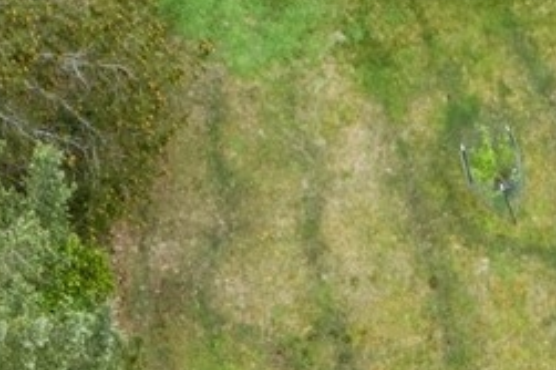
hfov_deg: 11.9
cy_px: 1239
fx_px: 2500
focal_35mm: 162
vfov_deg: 7.2
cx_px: 912
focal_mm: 8.8
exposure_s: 1/320
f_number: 4.5
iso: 100
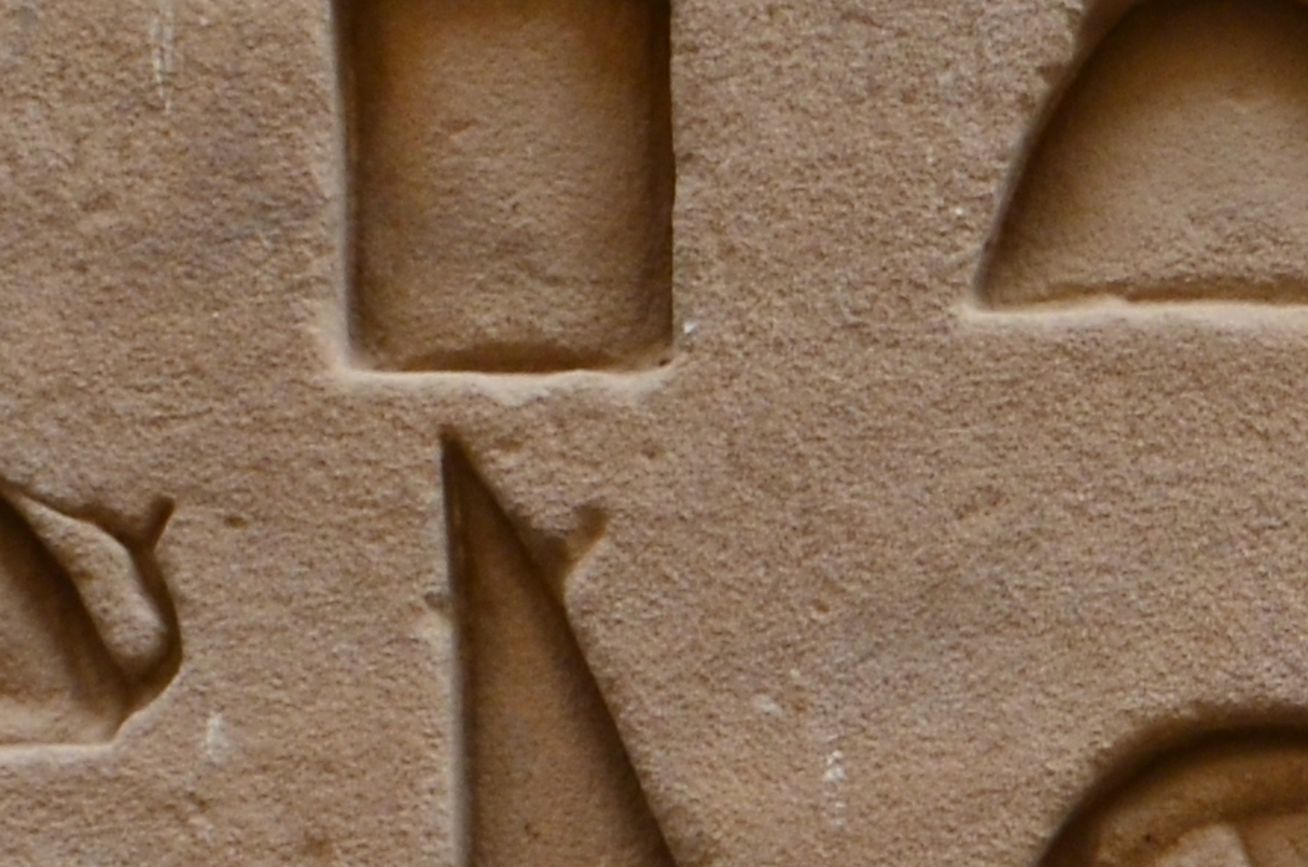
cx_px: 1858
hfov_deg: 8.1
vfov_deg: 5.5
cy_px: 706
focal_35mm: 250
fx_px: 9067
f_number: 10
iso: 400
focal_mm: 30
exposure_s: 1/50
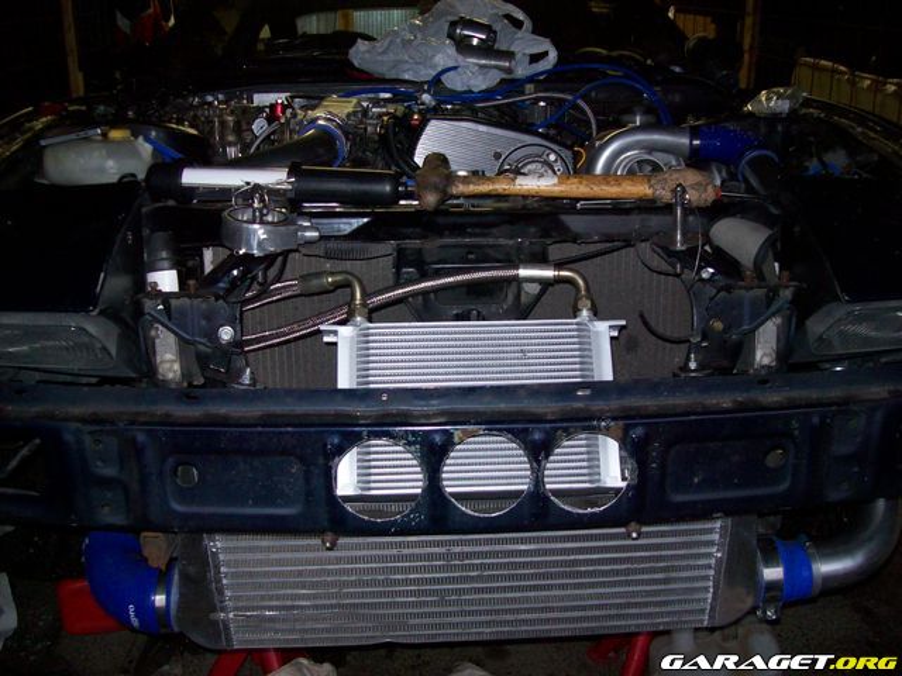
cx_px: 451
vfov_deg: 39.7
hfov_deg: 51.4
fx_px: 938
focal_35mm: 36
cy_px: 338
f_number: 2.7
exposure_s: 1/64
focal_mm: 6
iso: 200
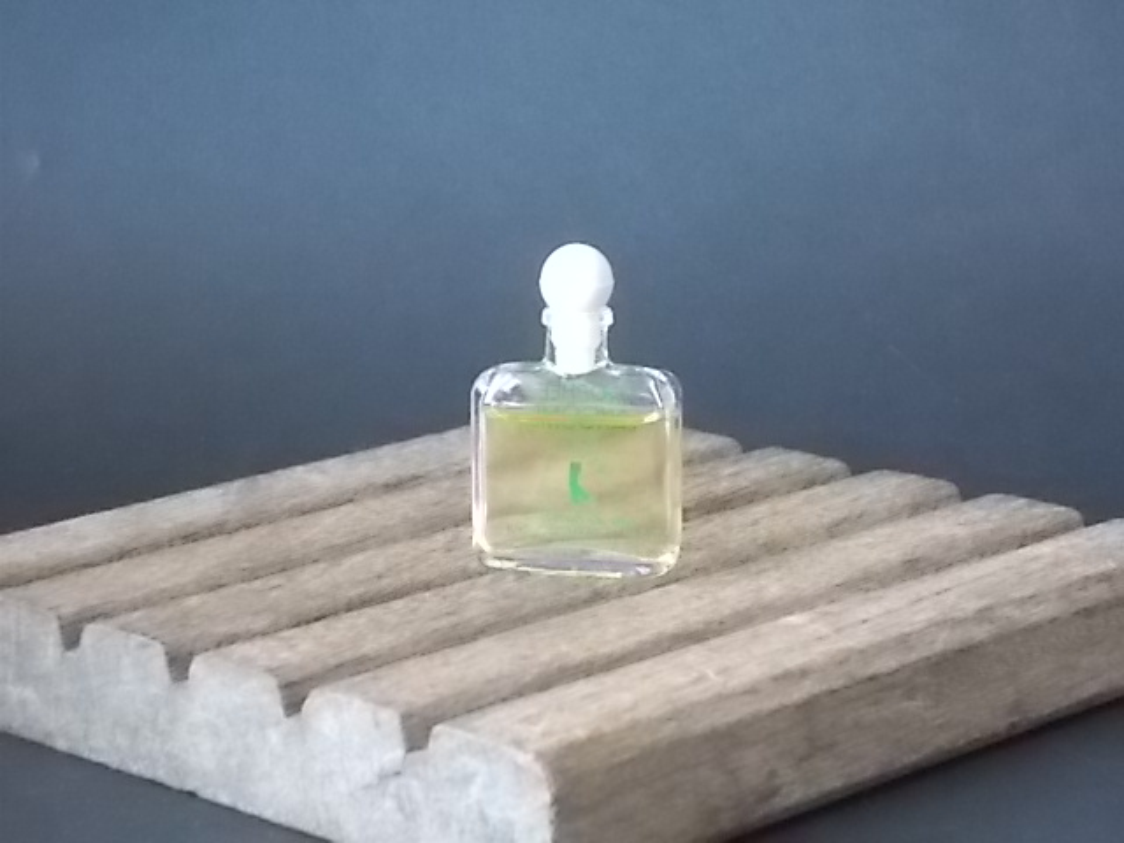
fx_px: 3669
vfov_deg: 13.1
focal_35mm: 113
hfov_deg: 17.4
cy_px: 422
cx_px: 562
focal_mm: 20.1
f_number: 6
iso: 800
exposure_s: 1/25
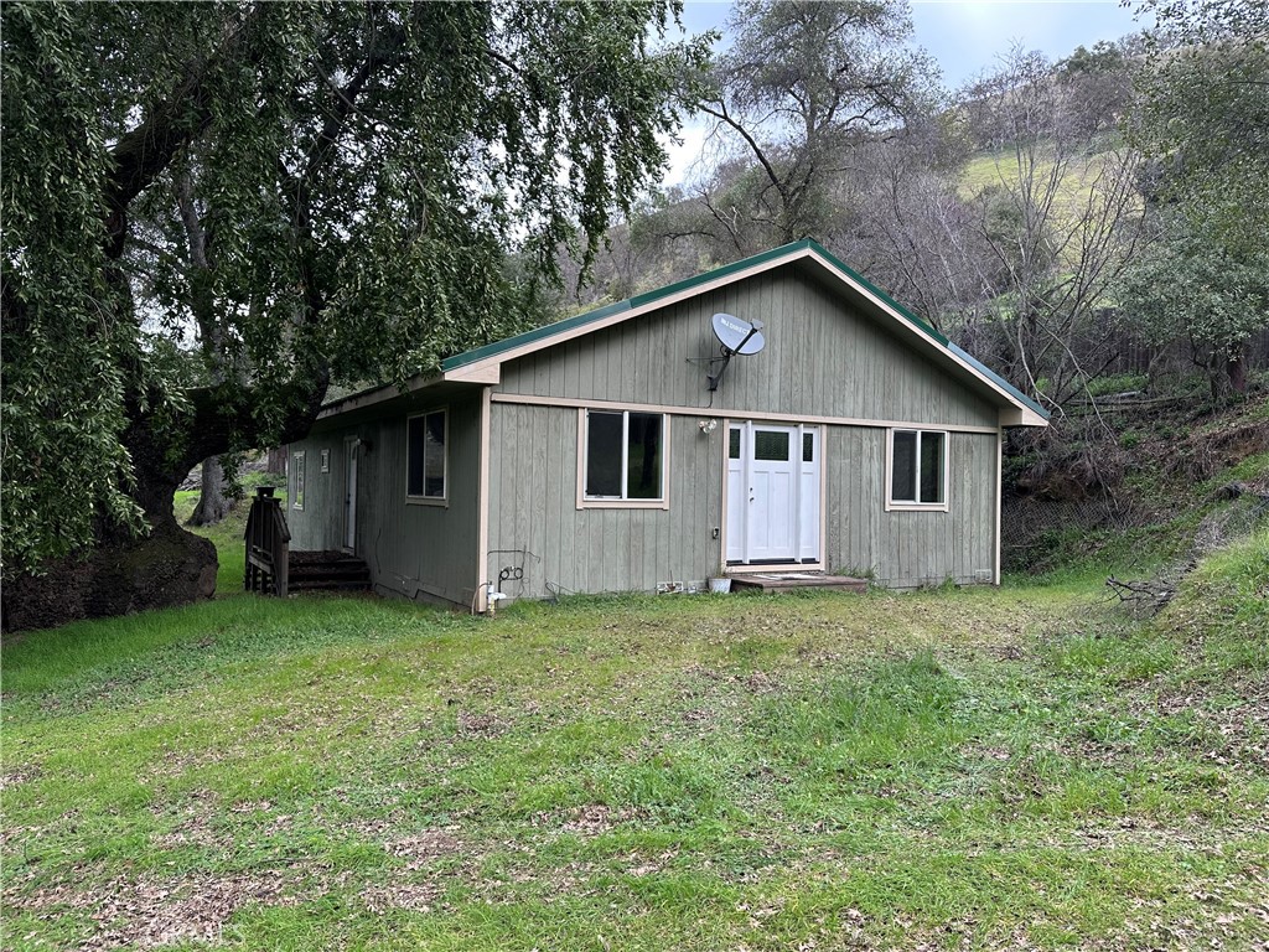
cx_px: 634
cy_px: 476
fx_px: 880
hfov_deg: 71.6
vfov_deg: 56.8
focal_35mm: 24
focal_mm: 6.86
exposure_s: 1/264
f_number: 1.78
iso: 80
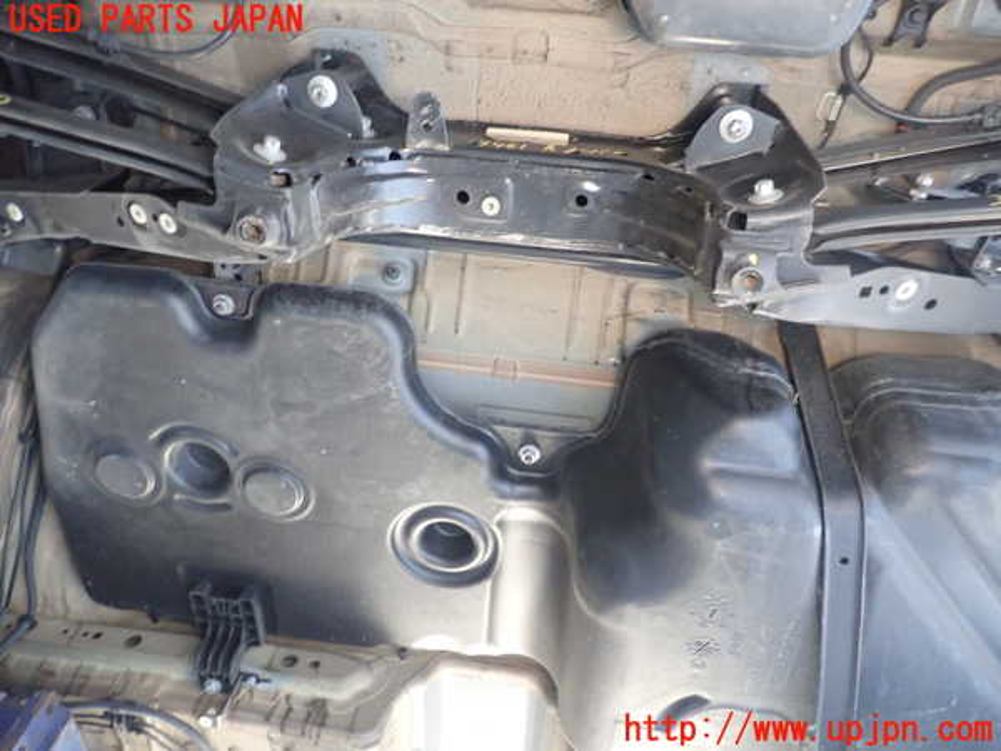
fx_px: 723
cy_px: 376
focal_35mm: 25
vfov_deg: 54.9
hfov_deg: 69.4
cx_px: 500
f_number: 2
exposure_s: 1/30
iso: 640
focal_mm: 4.5
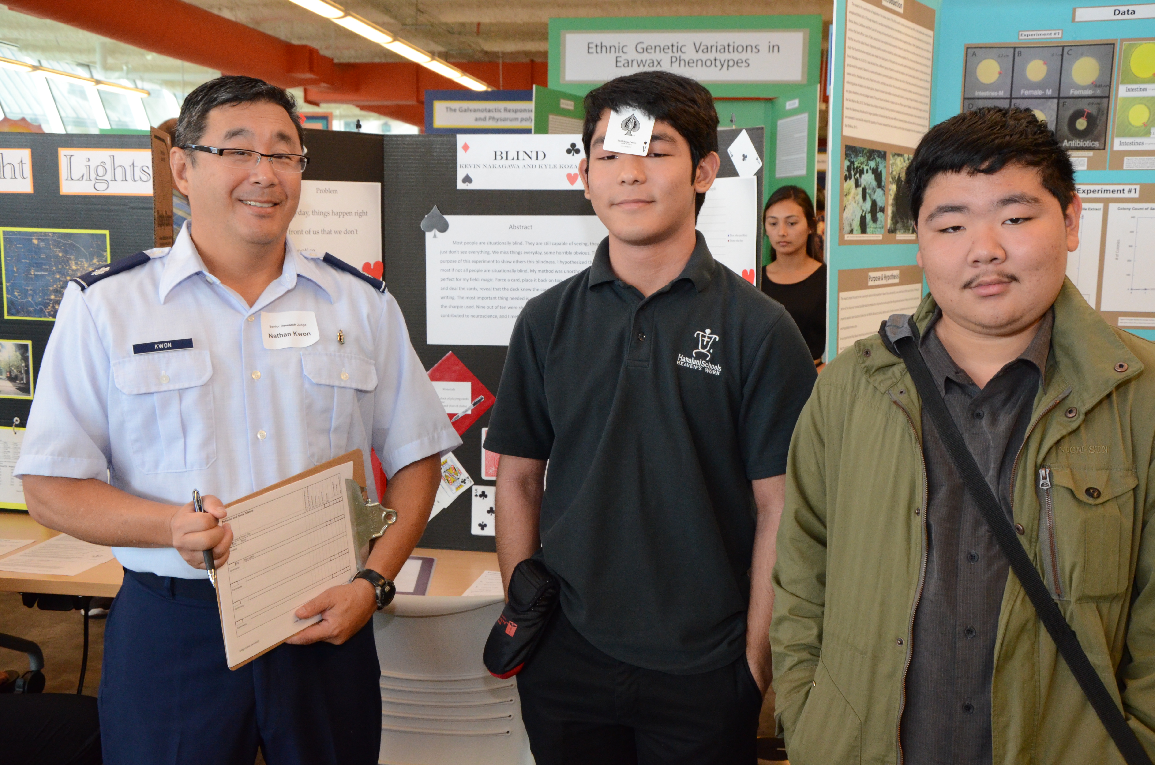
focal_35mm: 39
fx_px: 1249
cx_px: 578
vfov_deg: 34.1
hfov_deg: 49.6
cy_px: 382
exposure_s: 1/160
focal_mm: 26
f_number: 7.1
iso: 2000
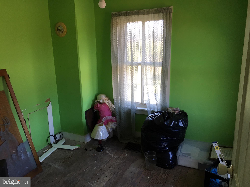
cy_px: 94
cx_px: 125
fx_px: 209
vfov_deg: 48.2
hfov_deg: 61.7
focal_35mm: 29
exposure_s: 1/30
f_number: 2.2
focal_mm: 4.15
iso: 25
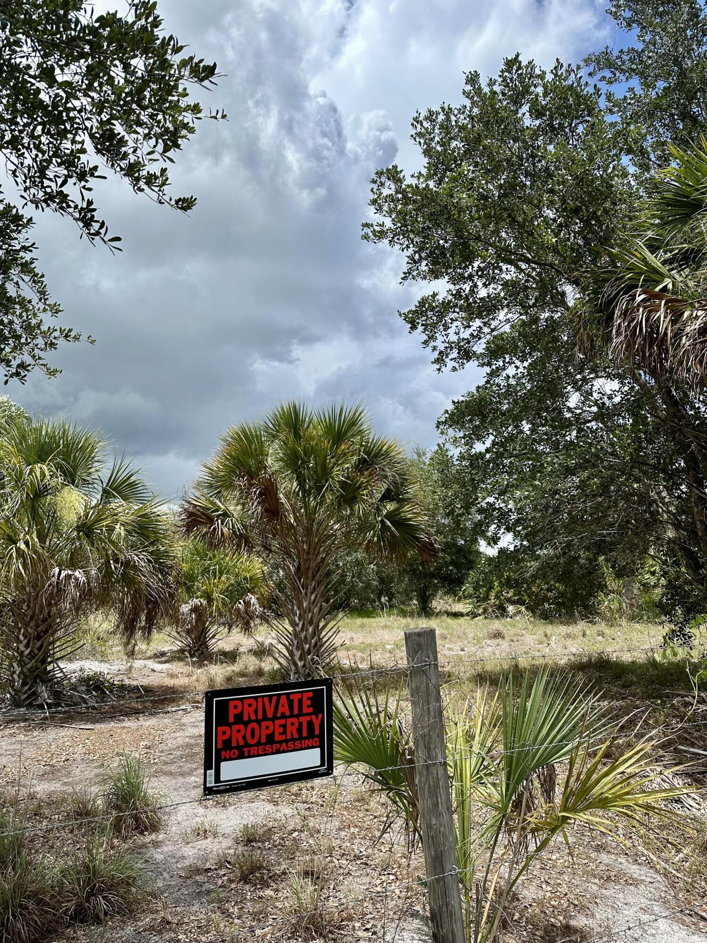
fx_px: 654
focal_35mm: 24
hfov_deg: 56.8
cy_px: 472
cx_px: 354
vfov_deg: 71.6
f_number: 1.78
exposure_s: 1/5263
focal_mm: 6.86
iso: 80
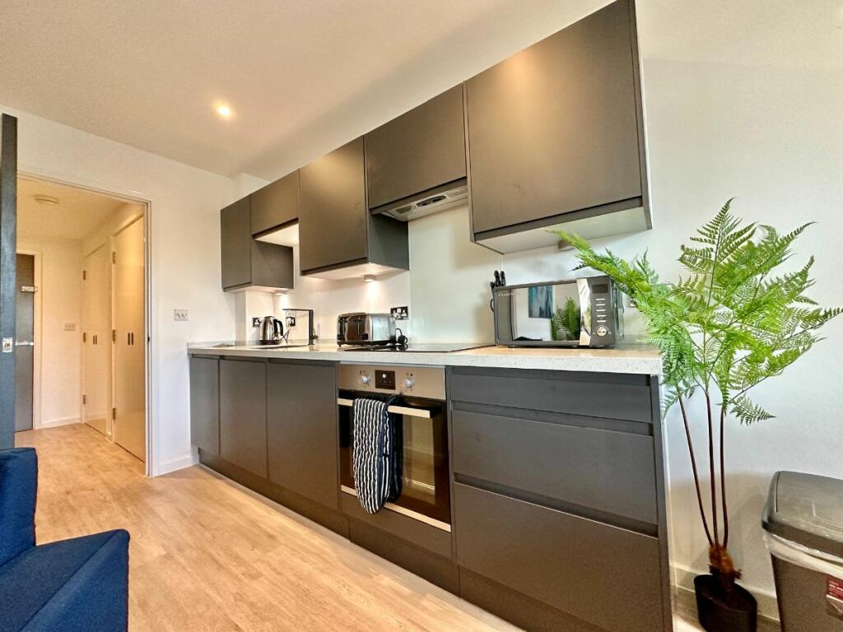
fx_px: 341
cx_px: 422
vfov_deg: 85.7
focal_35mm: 14
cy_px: 316
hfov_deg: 102.1
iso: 320
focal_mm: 2.22
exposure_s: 1/100
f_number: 2.2
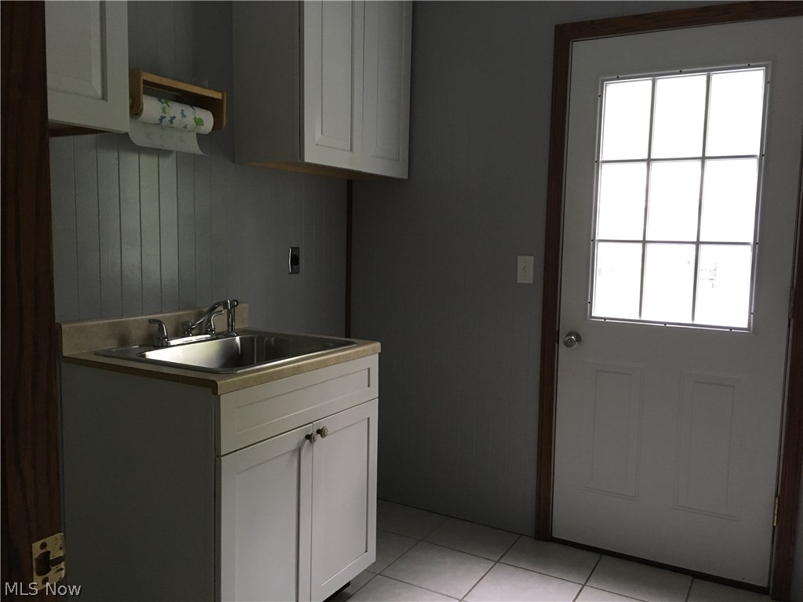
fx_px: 673
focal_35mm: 29
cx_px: 402
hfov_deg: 61.7
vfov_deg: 48.2
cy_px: 301
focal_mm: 4.15
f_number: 2.2
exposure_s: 1/30
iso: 125
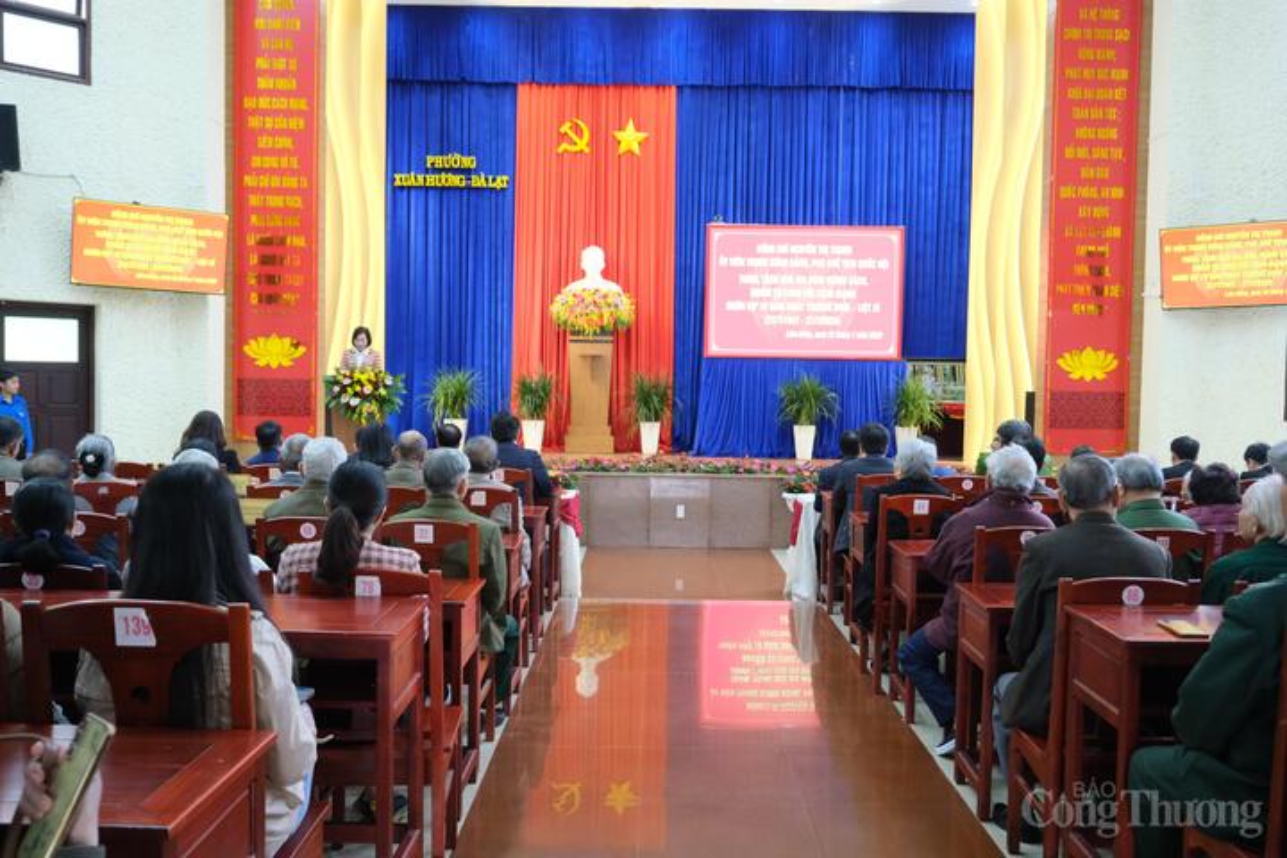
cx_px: 644
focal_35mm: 30
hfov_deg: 61.9
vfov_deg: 43.6
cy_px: 429
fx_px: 1072
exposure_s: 1/100
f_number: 4
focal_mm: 20.2
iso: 4000
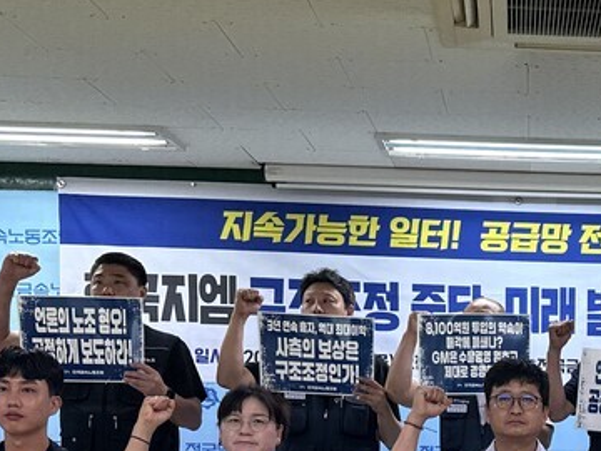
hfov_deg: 28.4
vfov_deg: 21.6
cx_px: 598
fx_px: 1111
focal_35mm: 64
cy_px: 514
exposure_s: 1/120
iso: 160
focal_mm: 6.86
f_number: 1.78
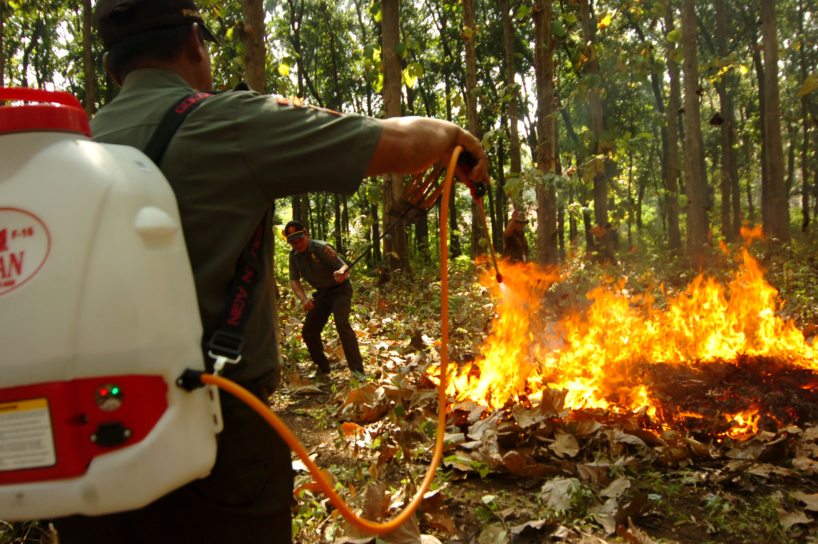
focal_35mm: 33
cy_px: 272
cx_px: 409
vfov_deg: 39.9
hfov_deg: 57.3
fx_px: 749
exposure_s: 1/160
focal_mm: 22
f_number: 4
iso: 200
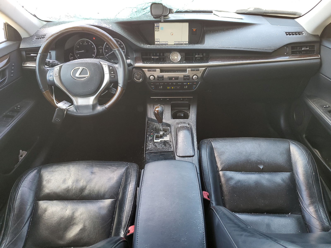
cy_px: 124
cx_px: 166
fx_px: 249
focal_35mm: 26
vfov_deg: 53.1
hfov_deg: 67.3
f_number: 1.5
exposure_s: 1/120
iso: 62
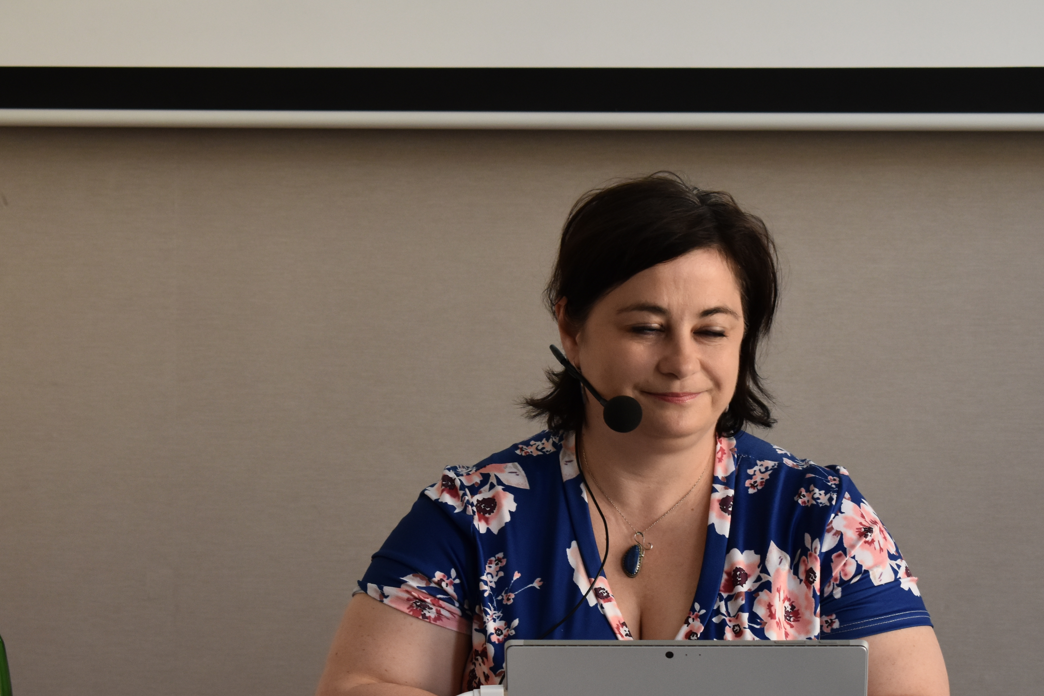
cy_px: 432
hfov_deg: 17.2
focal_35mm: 119
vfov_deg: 11.5
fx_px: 3443
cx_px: 592
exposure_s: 1/60
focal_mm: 55
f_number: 5.6
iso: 800
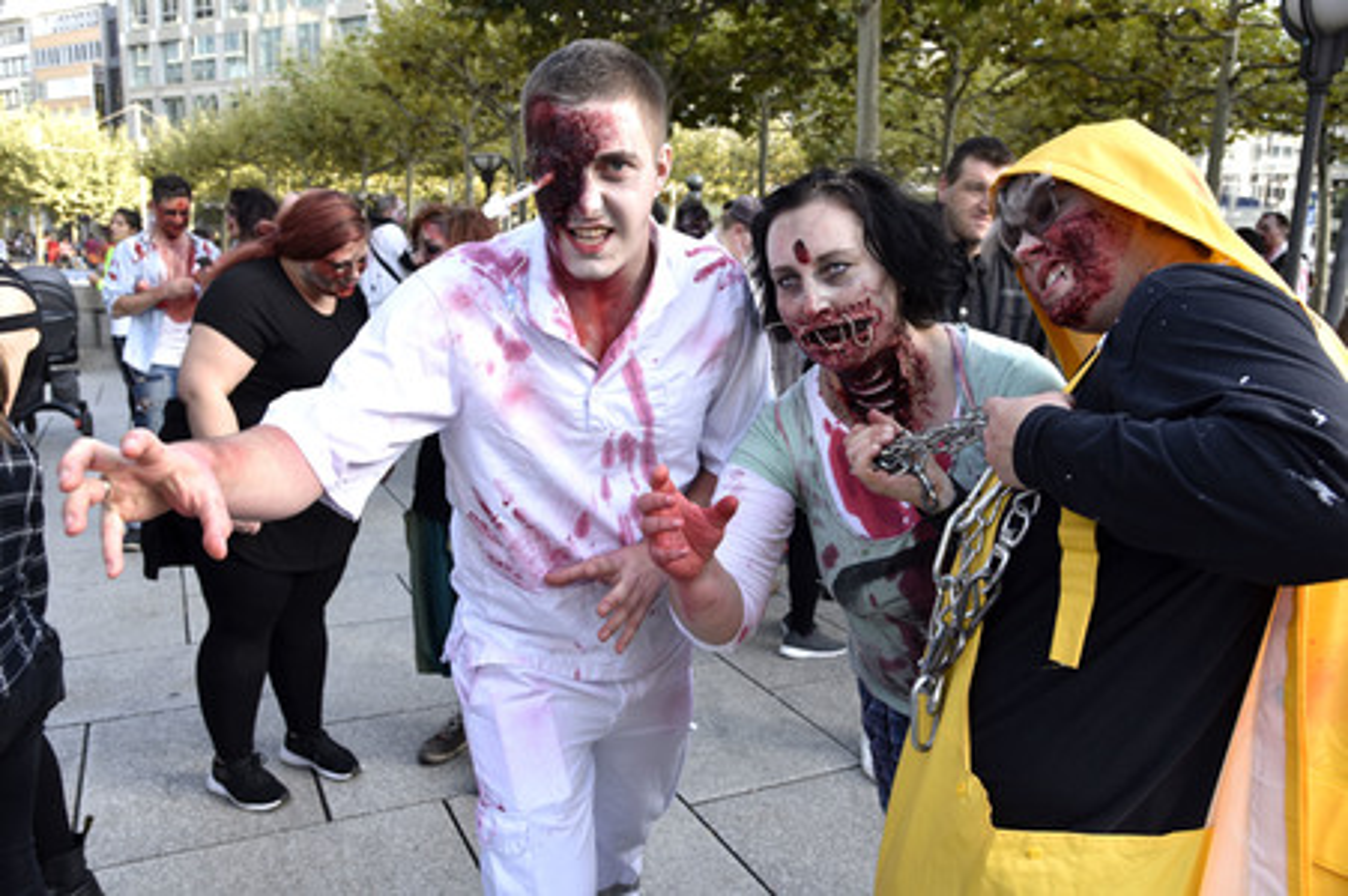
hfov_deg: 62.0
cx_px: 674
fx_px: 1122
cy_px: 448
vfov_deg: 43.5
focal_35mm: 30
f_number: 6.3
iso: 400
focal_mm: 30
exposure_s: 1/160
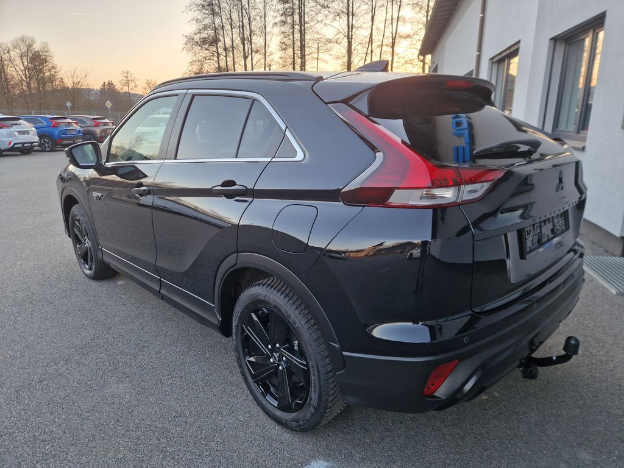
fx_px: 415
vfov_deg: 58.9
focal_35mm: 23
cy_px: 234
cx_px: 312
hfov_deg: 73.9
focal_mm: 5.4
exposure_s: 1/180
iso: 160
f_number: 1.8
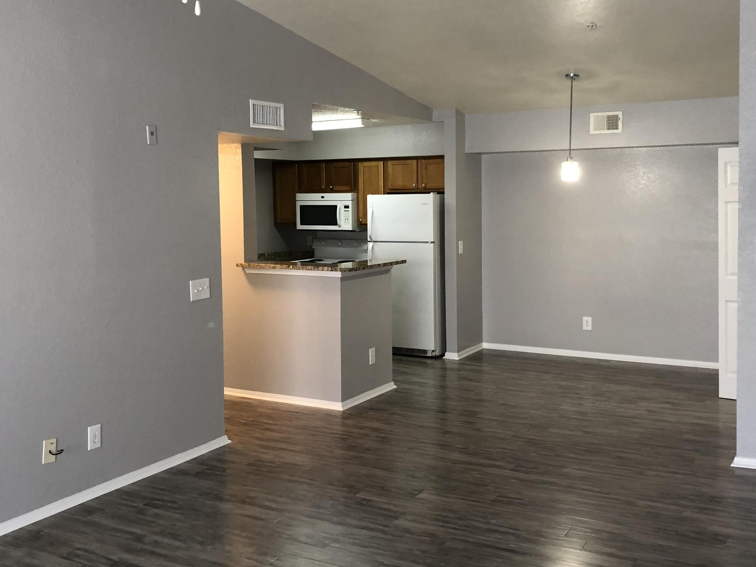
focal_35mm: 38
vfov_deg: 37.7
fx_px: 830
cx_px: 397
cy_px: 251
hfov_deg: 49.0
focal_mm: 4
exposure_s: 1/30
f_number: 1.8
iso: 40
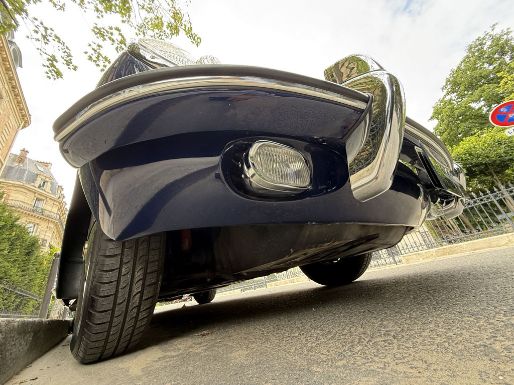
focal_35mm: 14
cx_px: 257
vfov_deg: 85.7
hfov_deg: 102.1
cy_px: 192
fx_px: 208
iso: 100
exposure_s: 1/99
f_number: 2.2
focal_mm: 2.22
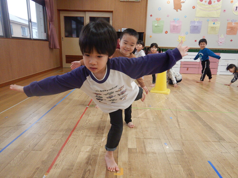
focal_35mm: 24
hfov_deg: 71.6
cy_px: 89
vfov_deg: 56.8
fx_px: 165
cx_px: 119
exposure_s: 1/30
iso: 140
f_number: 2.8
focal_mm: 4.3
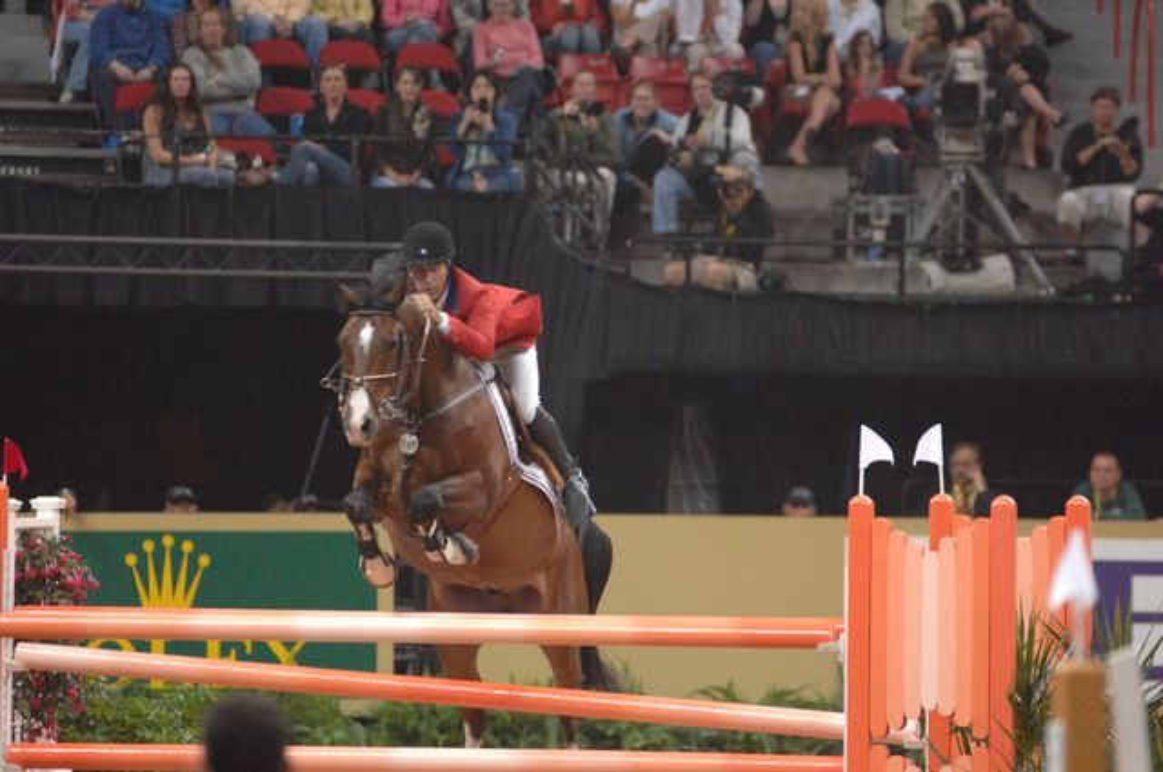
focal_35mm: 300
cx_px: 582
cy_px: 386
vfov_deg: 4.6
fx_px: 9679
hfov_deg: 6.9
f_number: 2.8
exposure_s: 1/320
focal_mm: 200
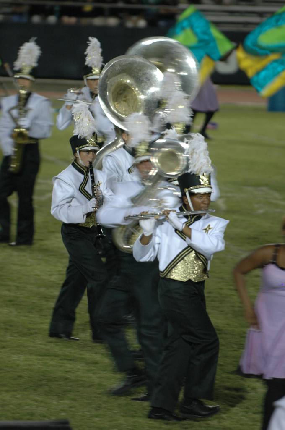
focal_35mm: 300
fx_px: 3572
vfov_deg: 6.9
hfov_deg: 4.6
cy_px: 215
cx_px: 142
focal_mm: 200
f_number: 2.8
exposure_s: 1/60
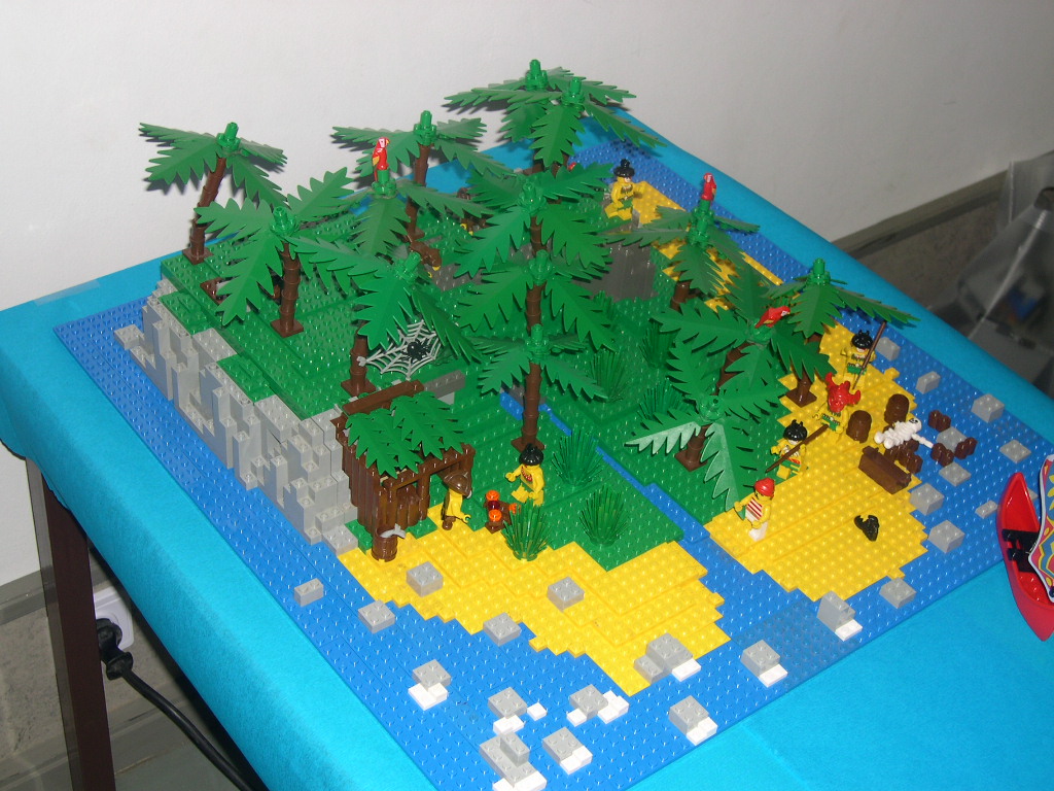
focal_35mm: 52
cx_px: 527
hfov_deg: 36.8
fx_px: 1583
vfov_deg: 28.0
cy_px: 396
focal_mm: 11.1
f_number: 3.2
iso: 100
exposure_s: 1/60
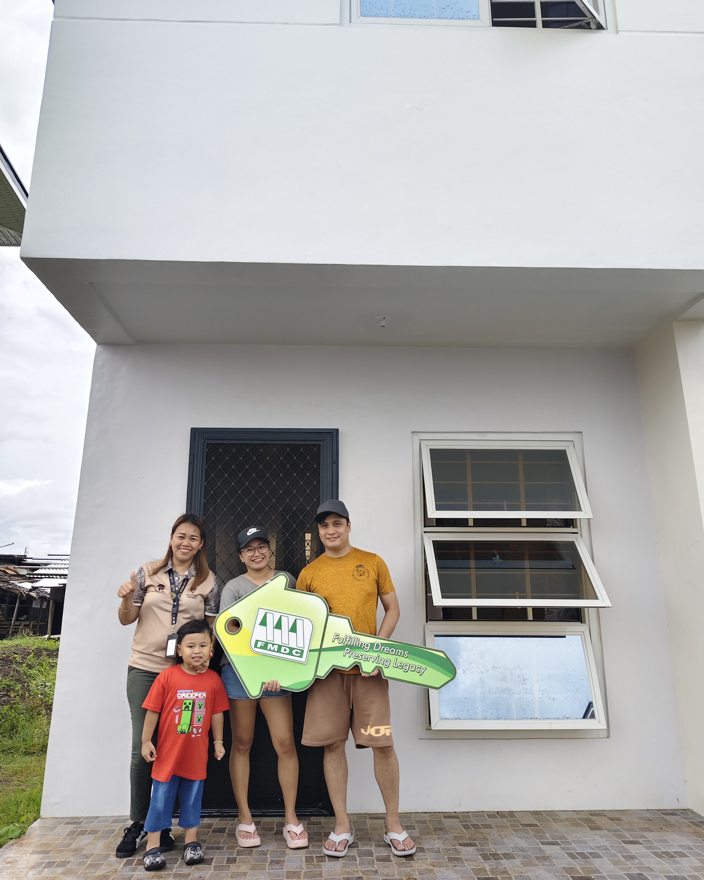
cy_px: 441
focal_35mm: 24
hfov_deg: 58.8
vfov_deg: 70.3
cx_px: 351
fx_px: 625
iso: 61
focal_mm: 5.56
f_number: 1.88
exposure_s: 1/248
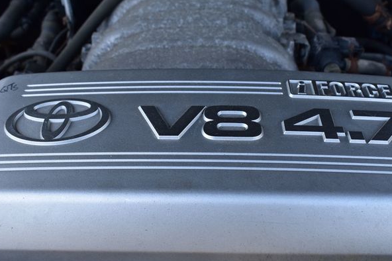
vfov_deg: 32.9
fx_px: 441
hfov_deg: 47.9
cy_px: 129
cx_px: 203
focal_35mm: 41
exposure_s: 1/160
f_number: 9
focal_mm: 25
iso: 400
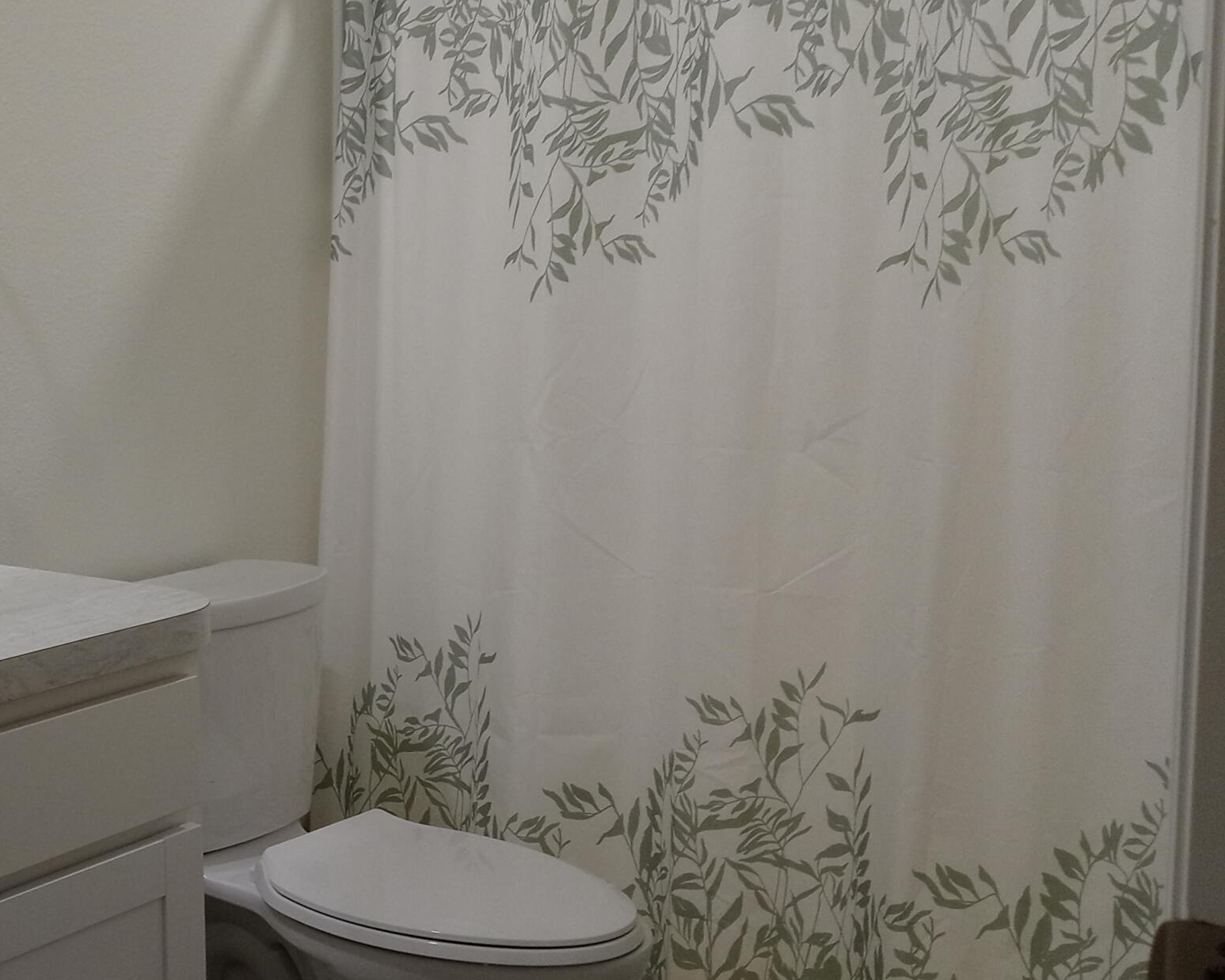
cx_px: 85
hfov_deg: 33.2
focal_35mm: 53
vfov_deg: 28.6
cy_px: 472
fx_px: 1922
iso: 100
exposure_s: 1/30
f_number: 1.8
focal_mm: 3.61
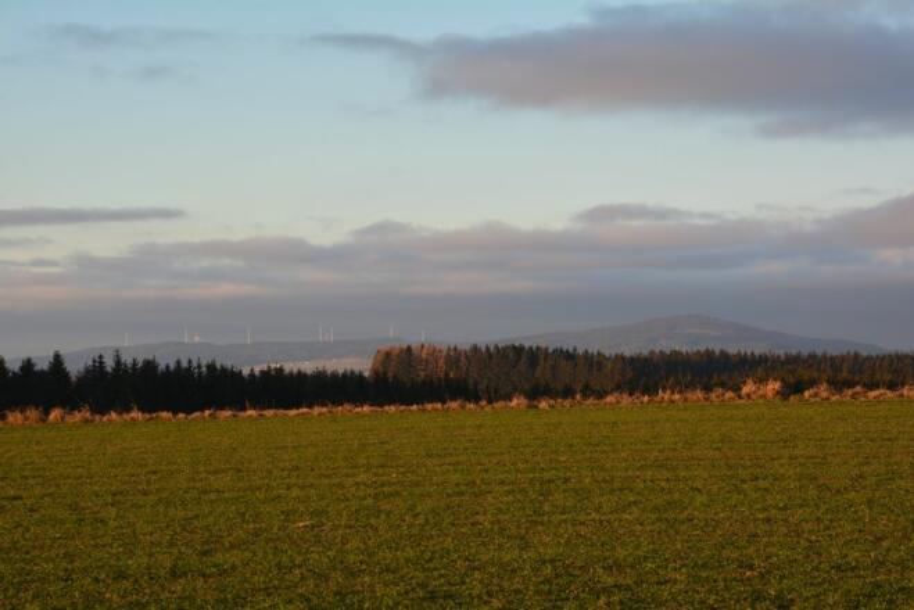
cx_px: 457
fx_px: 2667
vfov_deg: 13.1
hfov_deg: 19.4
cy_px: 305
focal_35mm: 105
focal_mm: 70
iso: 200
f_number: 6.3
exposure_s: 1/160
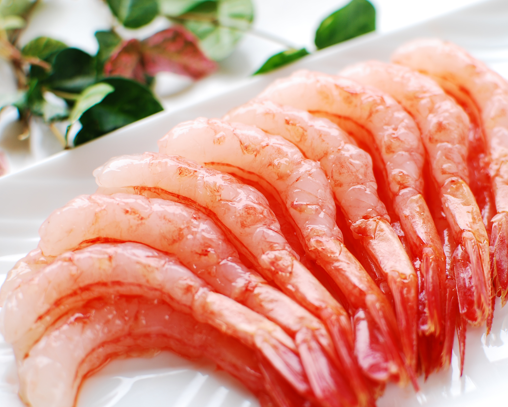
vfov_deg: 25.6
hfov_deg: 31.6
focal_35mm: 60
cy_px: 202
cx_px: 289
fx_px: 896
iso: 100
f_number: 3.5
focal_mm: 35
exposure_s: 1/6
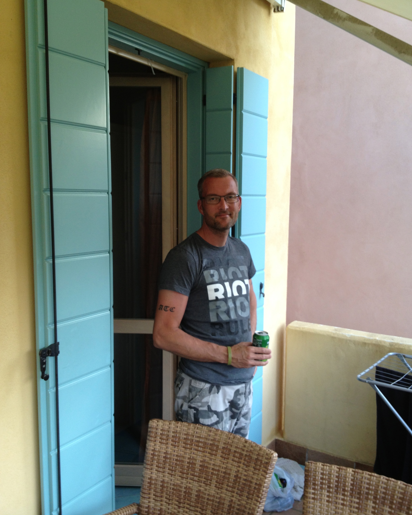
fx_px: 564
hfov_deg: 40.1
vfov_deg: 49.1
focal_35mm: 37
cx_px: 209
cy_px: 263
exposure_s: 1/120
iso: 50
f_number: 2.4
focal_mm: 4.28
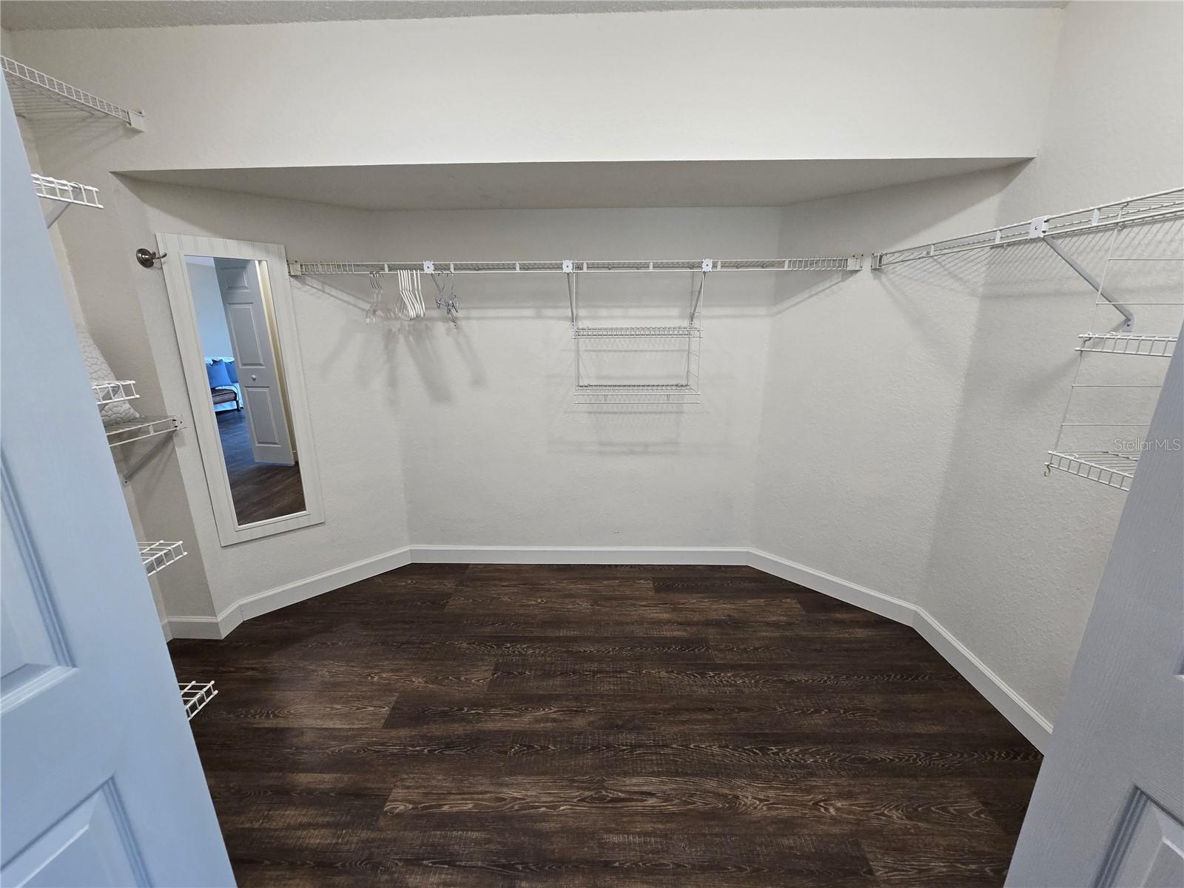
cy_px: 444
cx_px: 592
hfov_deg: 106.2
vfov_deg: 89.9
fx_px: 445
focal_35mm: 13
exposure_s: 1/60
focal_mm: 2.2
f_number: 2.2
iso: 250
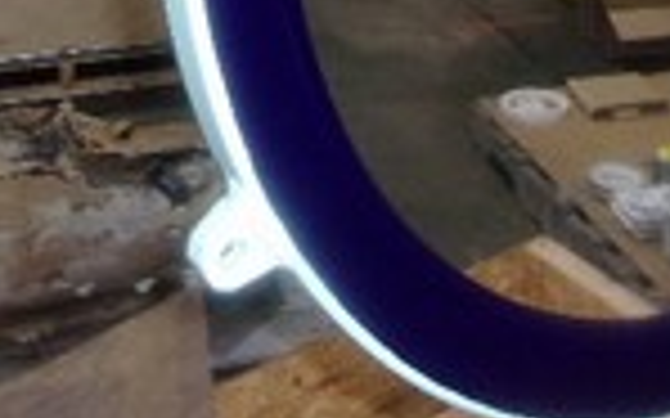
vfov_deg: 15.5
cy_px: -225
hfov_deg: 26.3
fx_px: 1405
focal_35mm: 77
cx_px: 531
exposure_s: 1/34
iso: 200
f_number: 3
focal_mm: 4.9
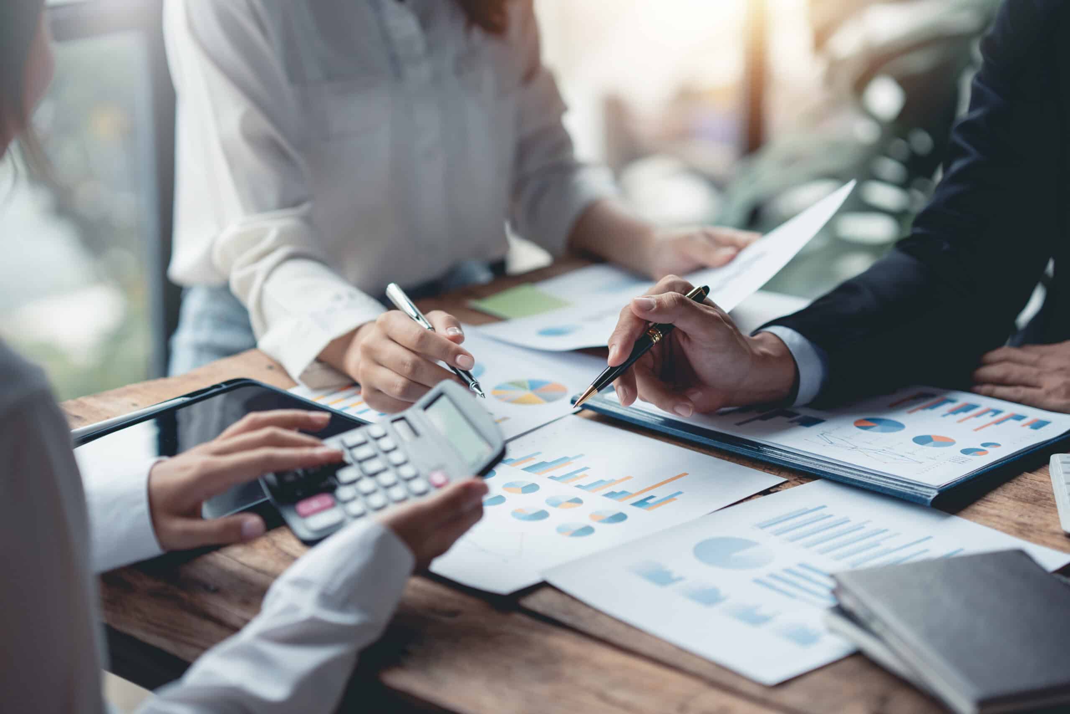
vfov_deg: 16.1
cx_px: 535
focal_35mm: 85
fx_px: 2526
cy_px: 357
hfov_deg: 23.9
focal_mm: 85
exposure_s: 1/640
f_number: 2
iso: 200
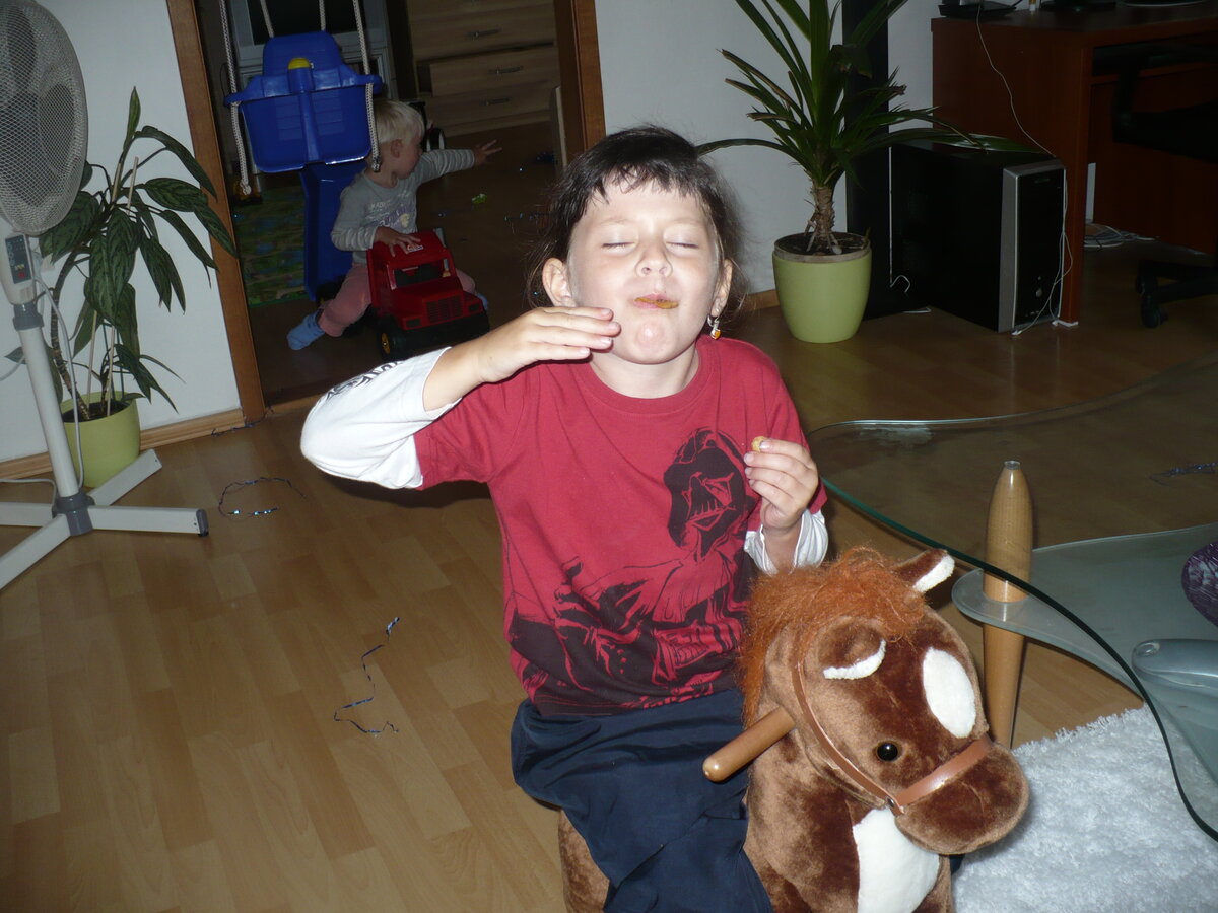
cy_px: 456
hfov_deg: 50.1
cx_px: 609
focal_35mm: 37
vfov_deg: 38.7
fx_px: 1302
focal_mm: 6.1
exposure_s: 1/30
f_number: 2.8
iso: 125
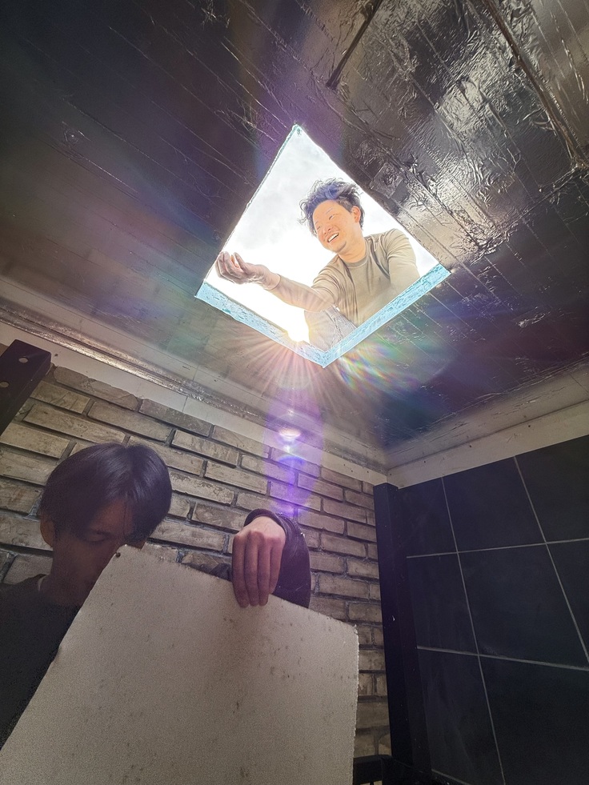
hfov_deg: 85.7
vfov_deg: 102.1
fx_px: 318
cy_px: 392
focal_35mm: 14
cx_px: 294
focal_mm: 2.22
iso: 50
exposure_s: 1/256
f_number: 2.2
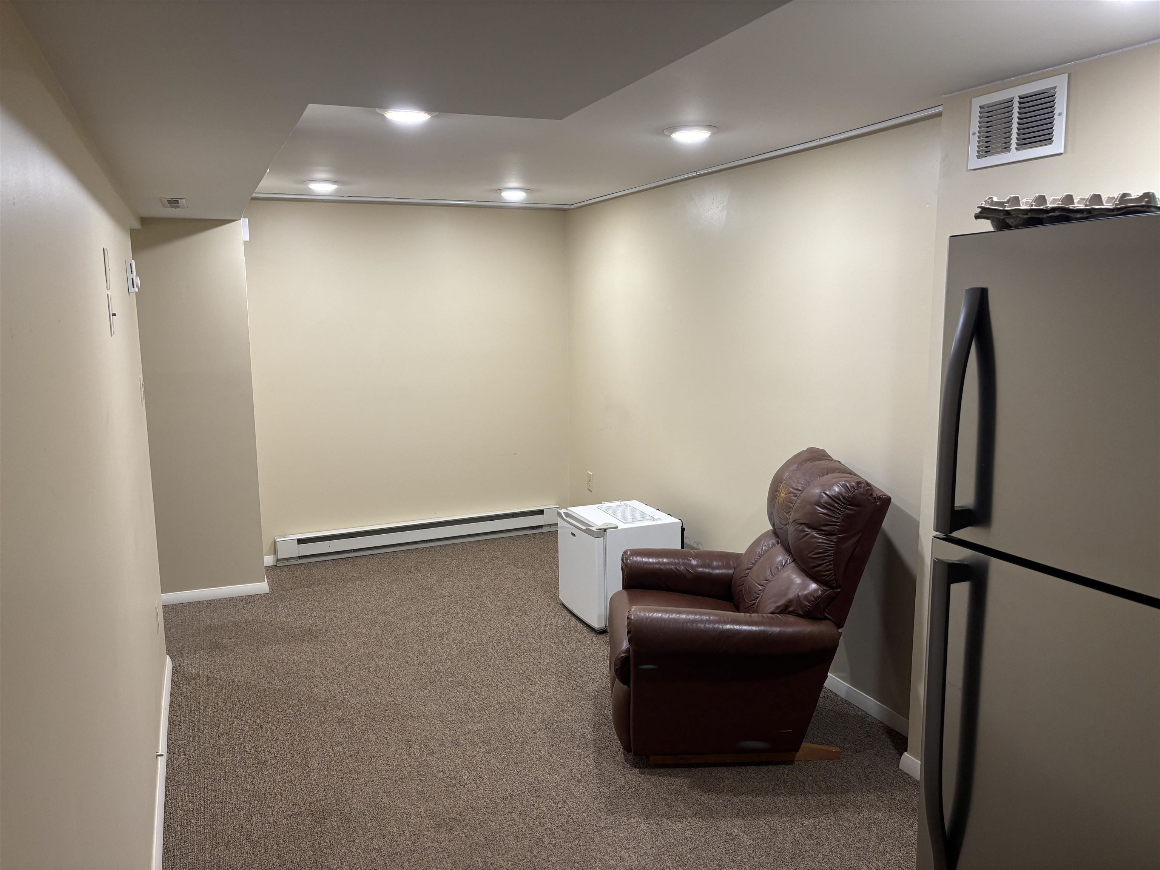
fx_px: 871
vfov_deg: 53.1
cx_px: 580
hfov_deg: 67.3
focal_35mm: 26
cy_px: 435
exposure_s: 1/60
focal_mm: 5.96
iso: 125
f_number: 1.6
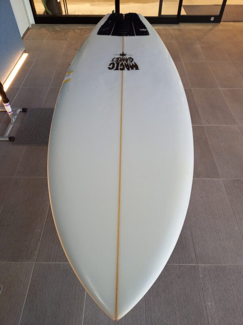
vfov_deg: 69.4
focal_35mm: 25
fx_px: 234
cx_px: 122
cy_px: 162
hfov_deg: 54.9
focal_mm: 4.6
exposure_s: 1/60
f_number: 2
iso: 200
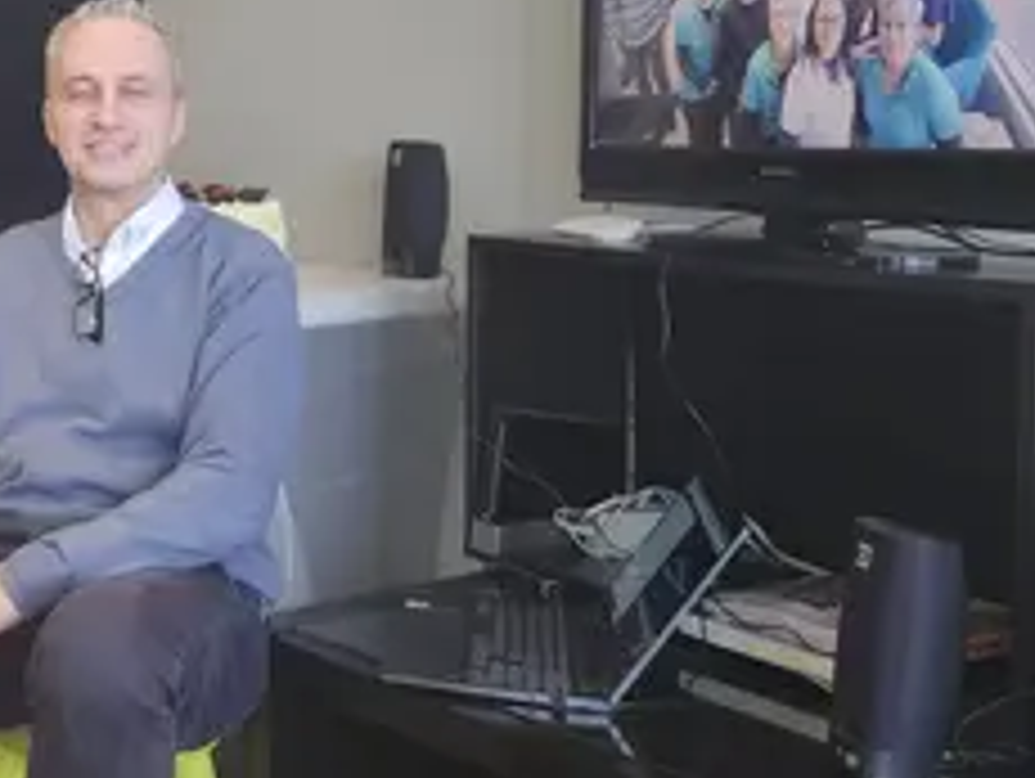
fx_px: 1497
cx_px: 0
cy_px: 182
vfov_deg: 28.7
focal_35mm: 50
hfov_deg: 34.7
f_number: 1.8
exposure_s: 1/40
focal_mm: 5.54
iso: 100
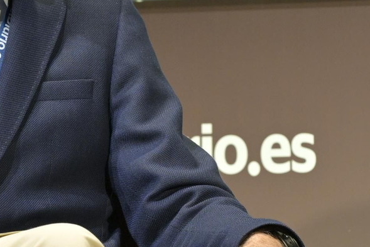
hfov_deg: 4.8
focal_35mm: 431
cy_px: 117
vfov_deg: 3.2
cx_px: 9
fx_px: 4431
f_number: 5
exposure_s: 1/80
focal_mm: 85
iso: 400
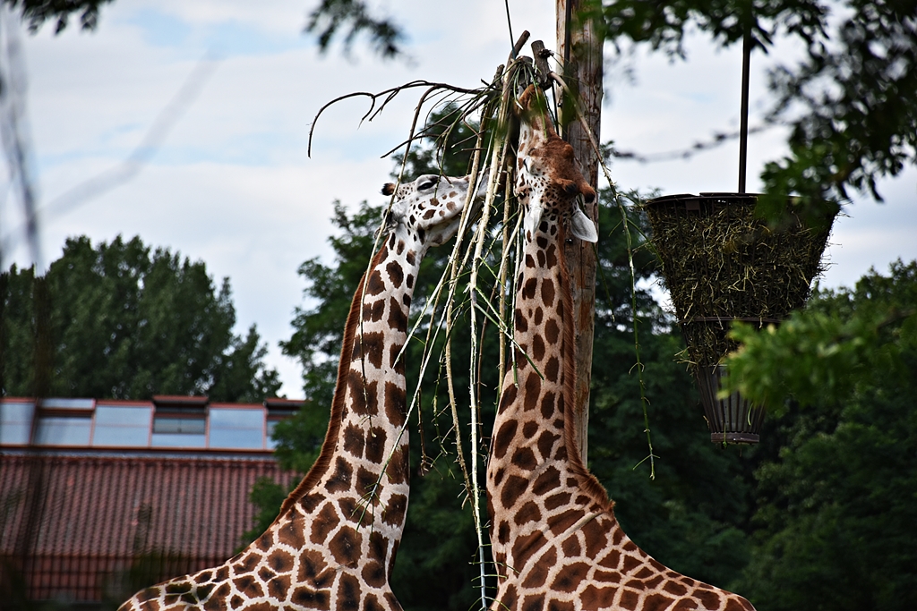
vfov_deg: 6.5
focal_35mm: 210
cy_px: 306
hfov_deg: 9.8
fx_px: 5350
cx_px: 458
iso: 400
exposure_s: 1/1000
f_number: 5.6
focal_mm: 140
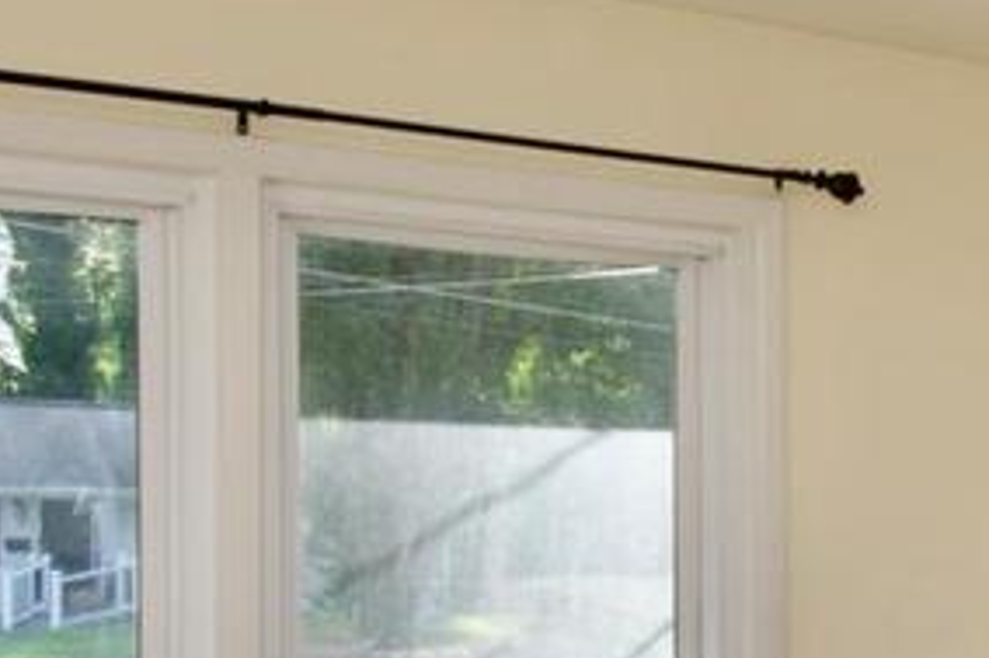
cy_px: 487
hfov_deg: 24.0
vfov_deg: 17.8
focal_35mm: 76
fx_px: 2087
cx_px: 1215
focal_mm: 10
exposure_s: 1/125
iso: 320
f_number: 7.1
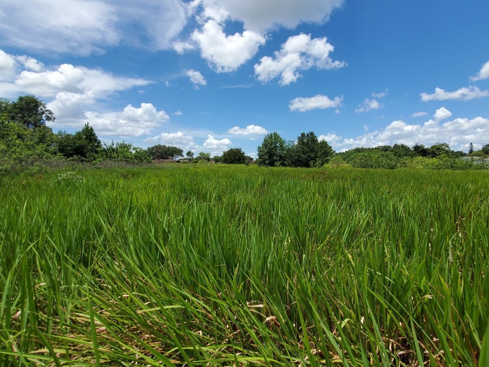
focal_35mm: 15
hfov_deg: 98.1
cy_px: 167
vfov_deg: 81.6
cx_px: 254
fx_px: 212
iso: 50
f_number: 2.2
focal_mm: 1.8
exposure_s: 1/1303
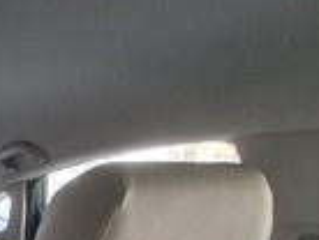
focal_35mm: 43
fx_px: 397
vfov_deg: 29.6
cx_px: -191
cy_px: 278
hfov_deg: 26.4
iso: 40
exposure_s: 1/60
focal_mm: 1.74
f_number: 2.2
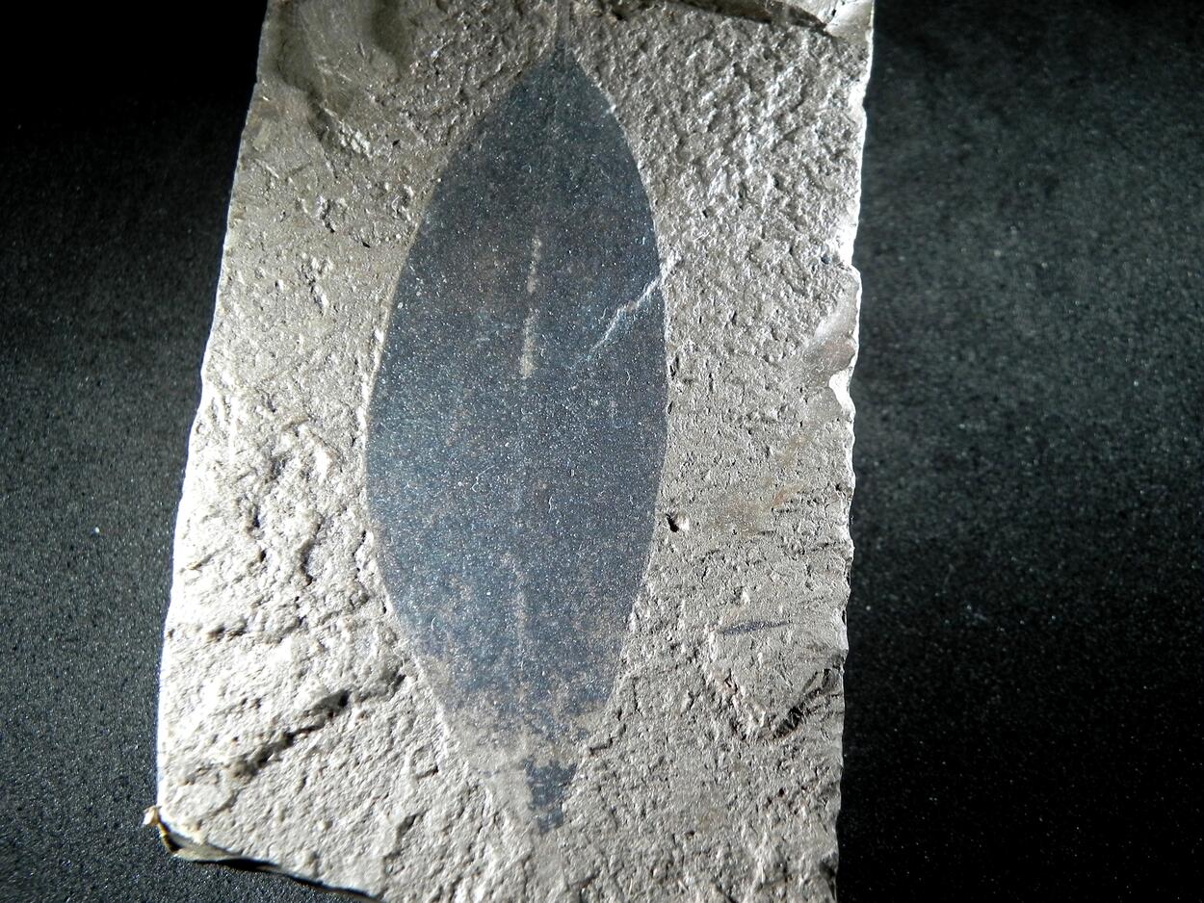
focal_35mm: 37
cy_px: 452
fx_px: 1287
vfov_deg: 38.7
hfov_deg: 50.1
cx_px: 602
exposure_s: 1/51.6
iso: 160
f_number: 3.2
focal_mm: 6.6
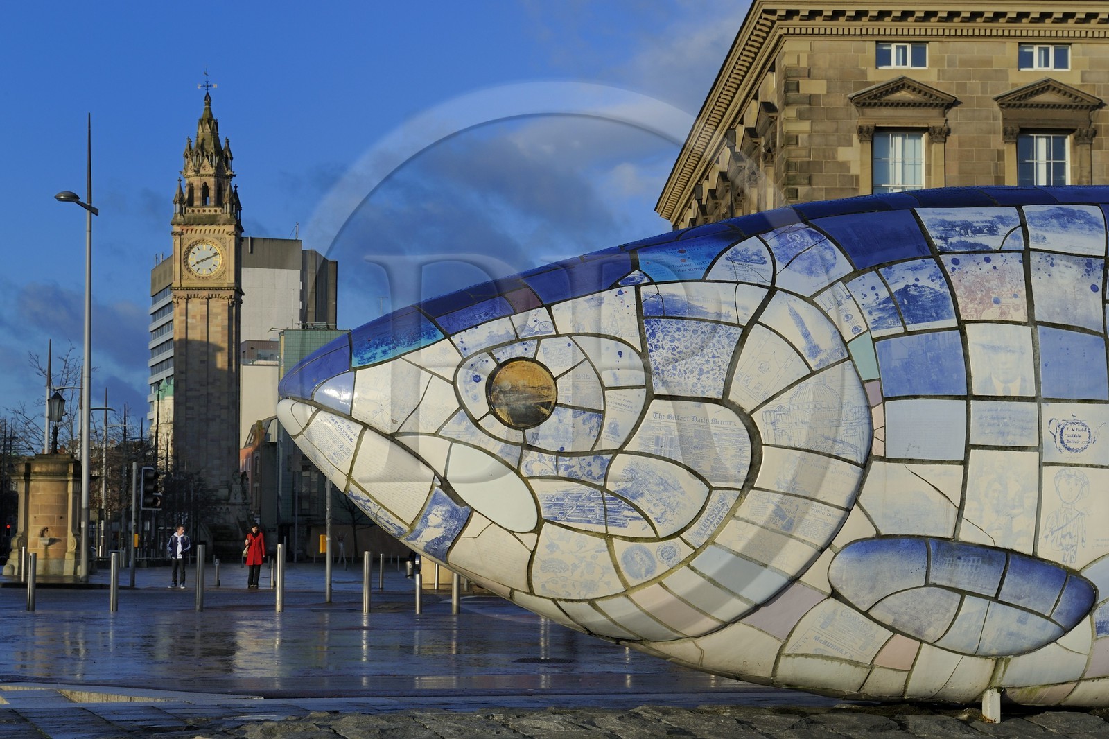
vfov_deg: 19.4
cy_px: 370
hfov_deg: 28.8
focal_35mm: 70
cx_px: 554
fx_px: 2156
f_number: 16
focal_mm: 70
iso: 200
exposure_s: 1/200
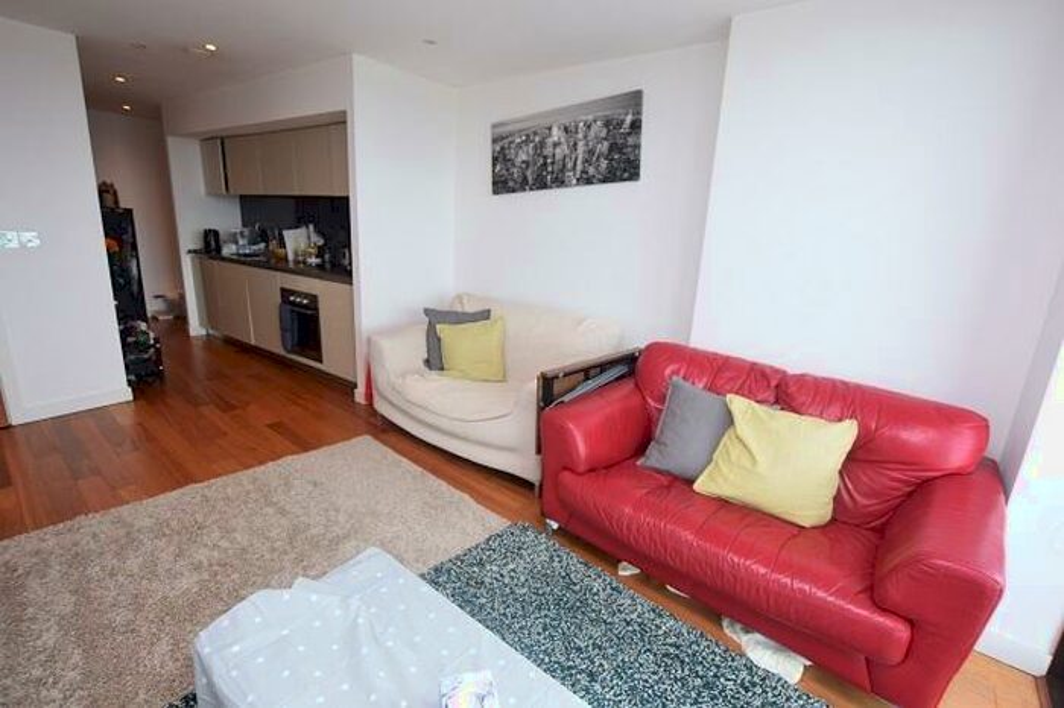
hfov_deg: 95.0
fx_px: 487
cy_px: 354
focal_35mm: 16
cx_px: 532
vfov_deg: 72.0
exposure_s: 1/80
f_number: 4.5
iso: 400
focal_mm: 11
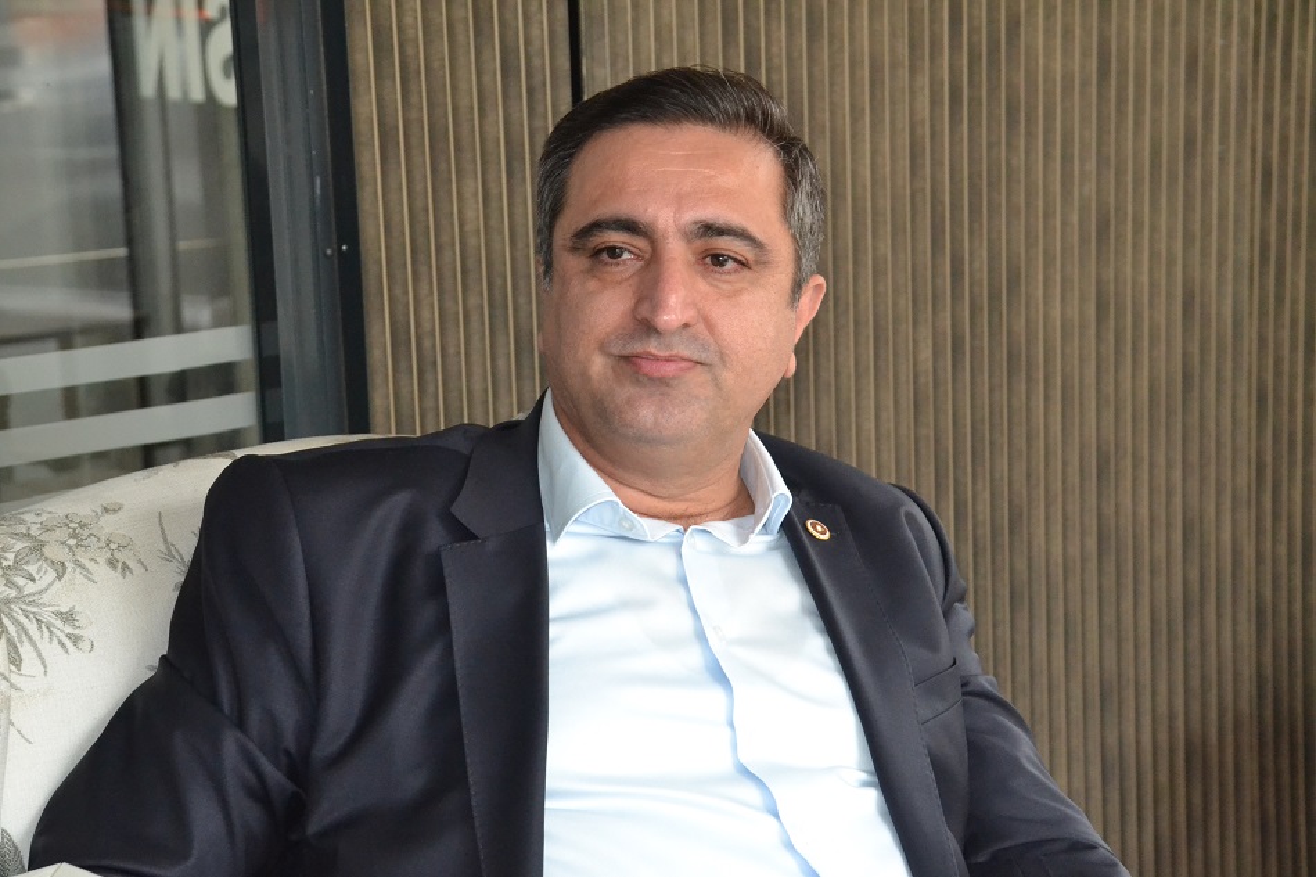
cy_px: 438
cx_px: 658
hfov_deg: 23.4
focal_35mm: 87
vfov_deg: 15.7
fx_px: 3180
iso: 2800
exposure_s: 1/60
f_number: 5
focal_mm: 58
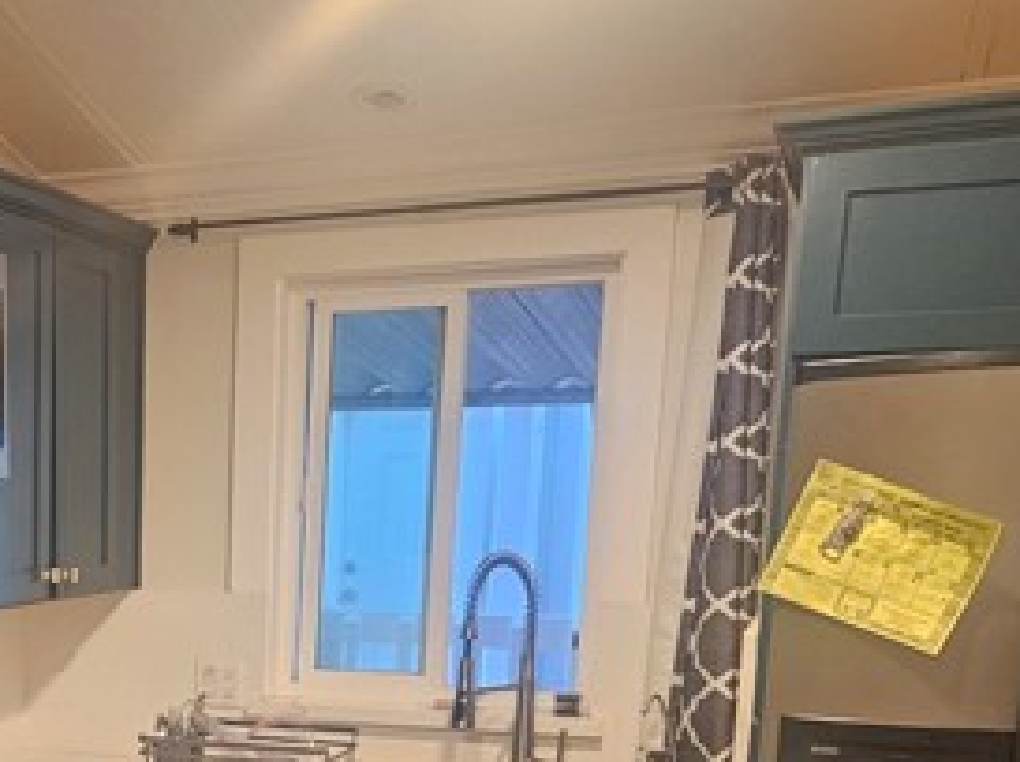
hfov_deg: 32.4
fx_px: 1589
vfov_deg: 25.6
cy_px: 762
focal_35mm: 54
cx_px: -26
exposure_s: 1/60
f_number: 1.8
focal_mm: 5.4
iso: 500
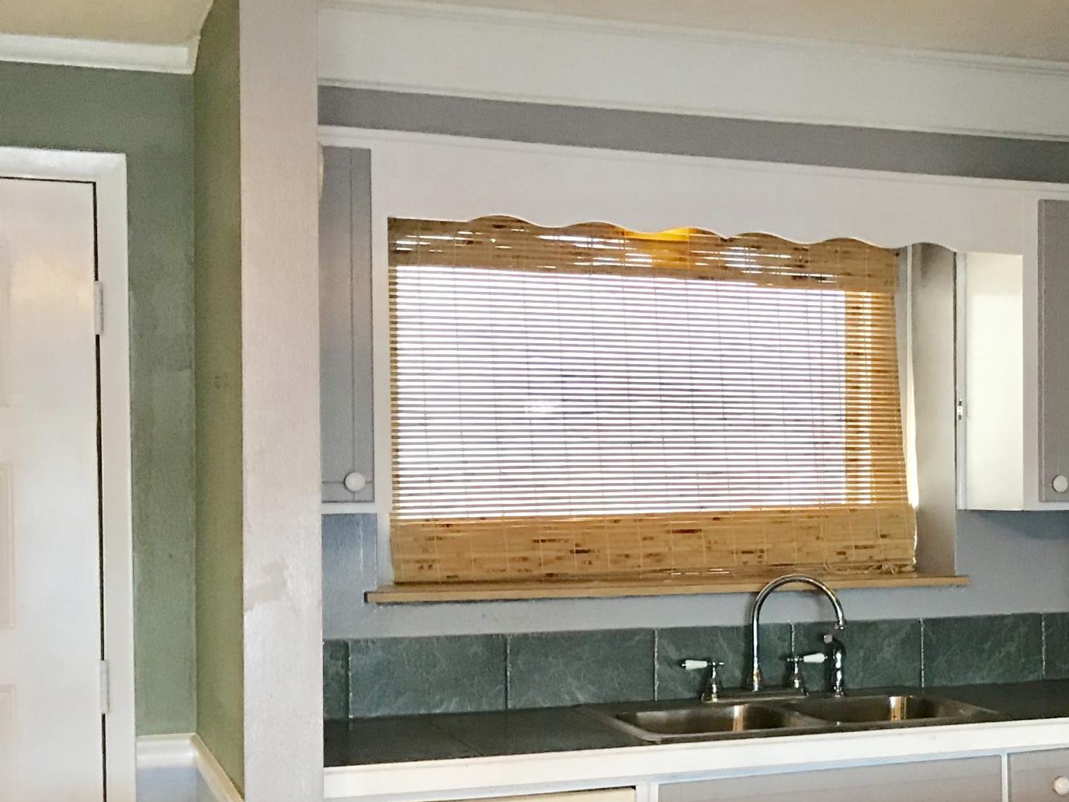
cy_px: 547
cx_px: 878
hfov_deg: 30.8
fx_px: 1884
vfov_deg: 23.9
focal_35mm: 61
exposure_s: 1/15
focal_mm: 3.99
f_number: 1.8
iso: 50
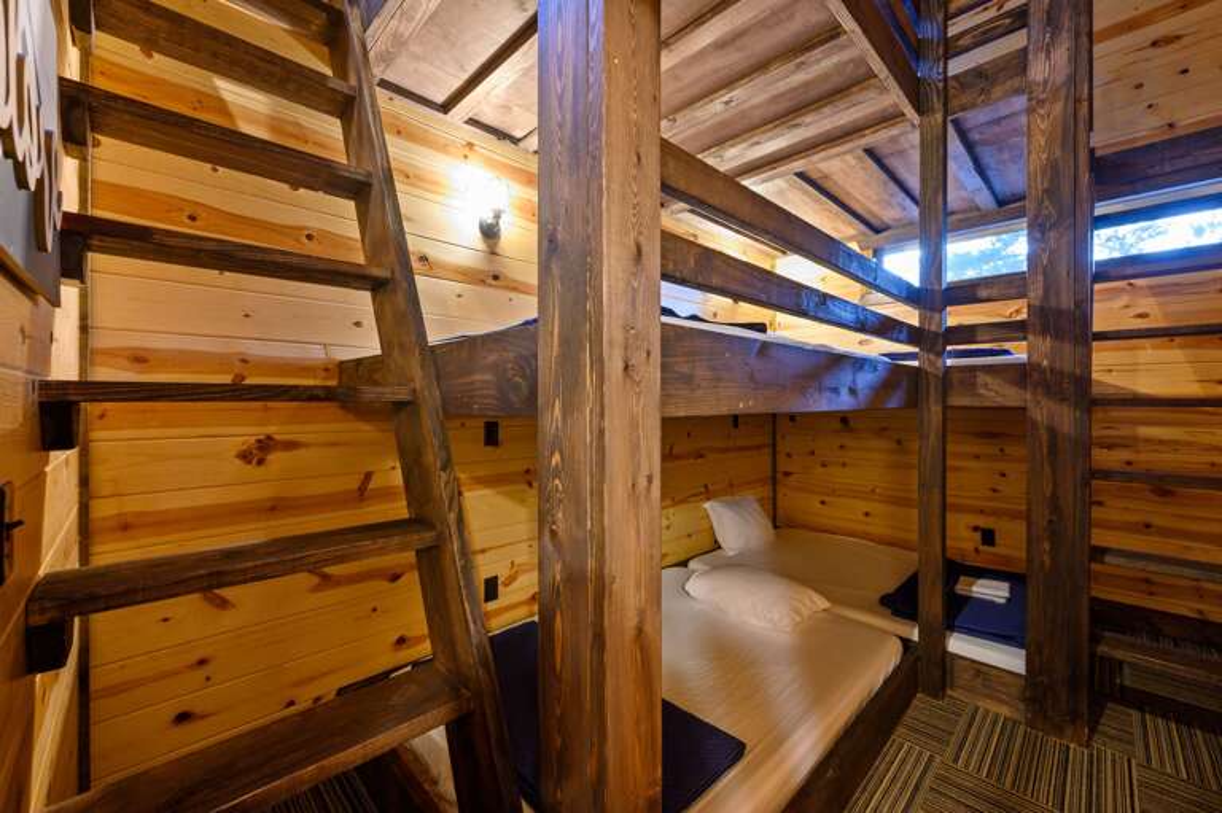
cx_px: 611
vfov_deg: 81.1
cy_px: 406
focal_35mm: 14
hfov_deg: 104.3
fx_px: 475
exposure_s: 2
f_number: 9
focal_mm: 14
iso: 250
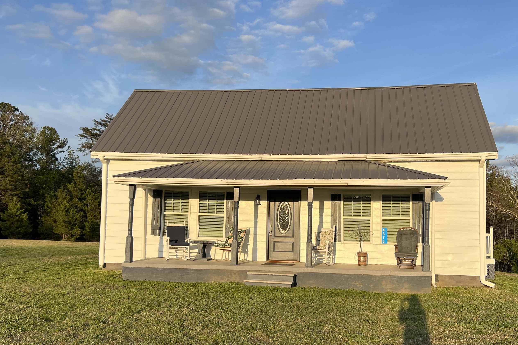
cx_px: 292
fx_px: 475
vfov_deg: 39.9
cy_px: 201
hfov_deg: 57.0
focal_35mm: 33
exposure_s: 1/3356
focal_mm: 5.7
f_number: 1.5
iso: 50
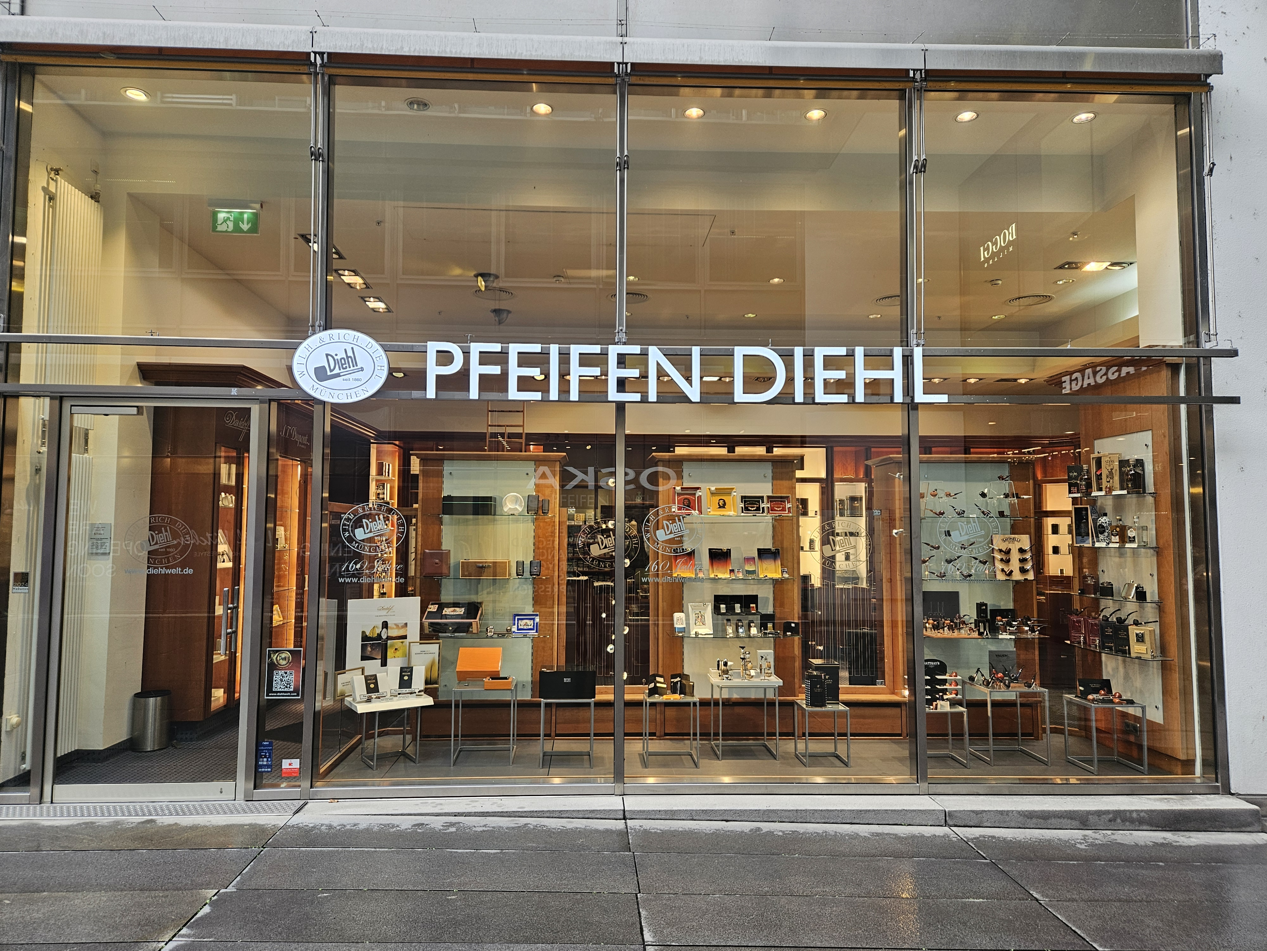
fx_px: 842
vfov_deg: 58.9
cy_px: 476
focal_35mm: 23
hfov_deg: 73.9
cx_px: 634
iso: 64
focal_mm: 5.4
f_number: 1.8
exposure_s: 1/100
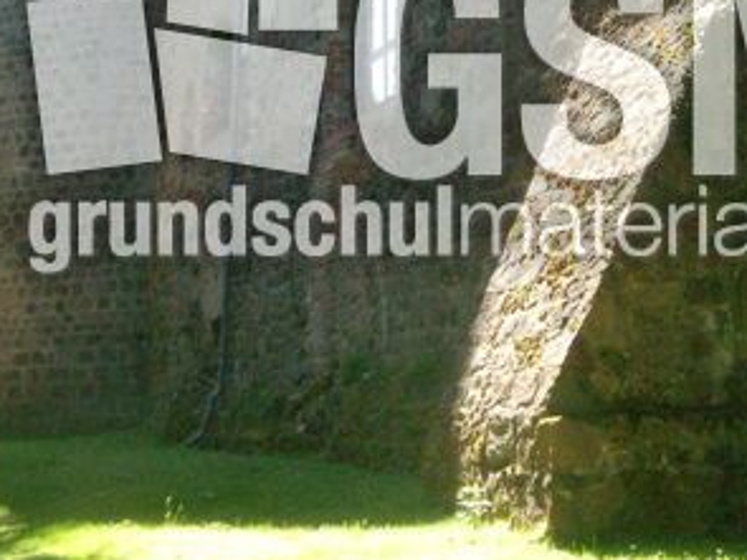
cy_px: 109
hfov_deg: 29.3
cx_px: 461
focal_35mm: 66
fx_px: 1424
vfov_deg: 21.9
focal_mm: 6.4
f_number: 5.7
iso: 400
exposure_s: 1/303
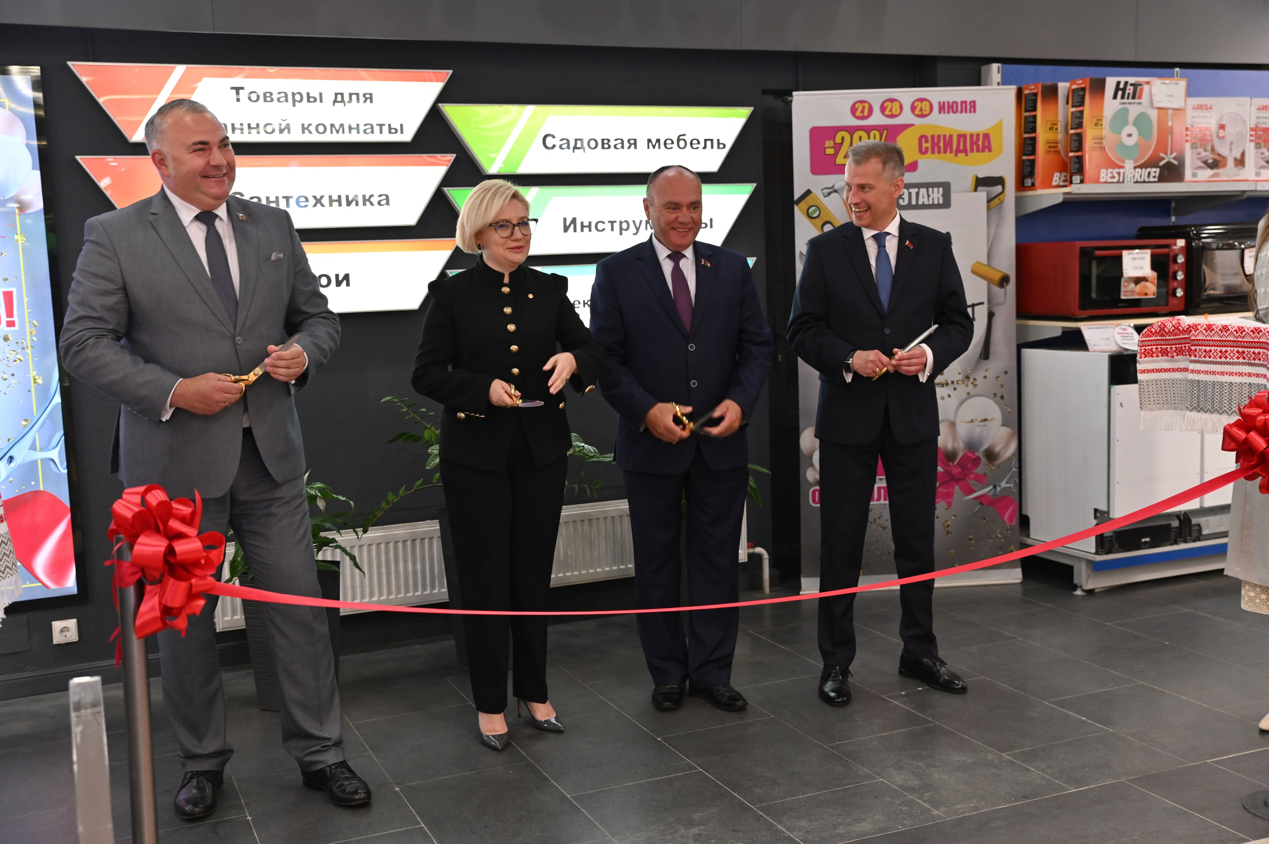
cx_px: 634
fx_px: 1409
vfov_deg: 33.4
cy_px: 422
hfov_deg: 48.5
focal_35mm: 40
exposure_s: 1/125
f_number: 3.5
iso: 800
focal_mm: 40
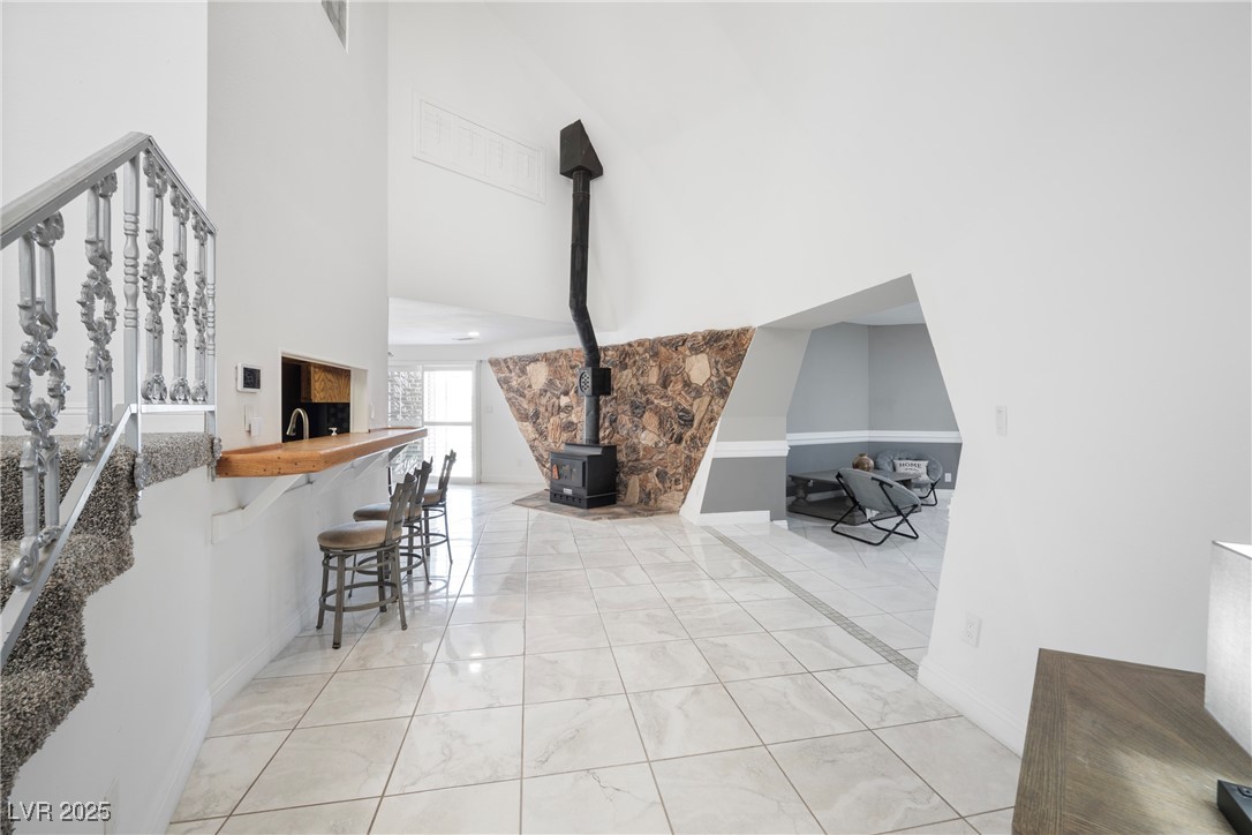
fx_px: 487
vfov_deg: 81.2
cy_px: 418
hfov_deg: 104.3
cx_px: 626
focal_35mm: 14
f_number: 9
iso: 100
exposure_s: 1.7
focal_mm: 14
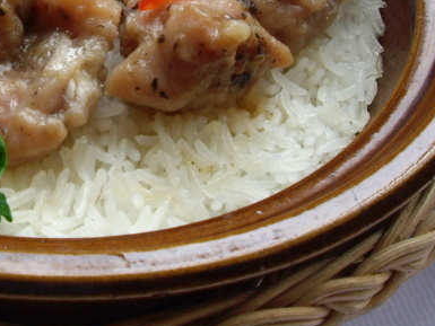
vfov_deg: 14.4
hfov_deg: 19.0
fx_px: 1270
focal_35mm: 101
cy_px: -10
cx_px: 10
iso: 64
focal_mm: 6.2
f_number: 4.3
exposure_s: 1/60
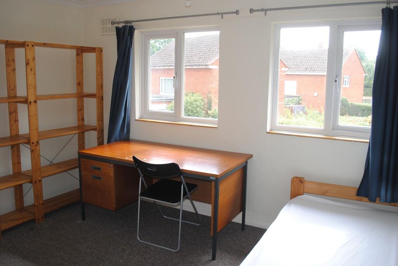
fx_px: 332
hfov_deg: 61.9
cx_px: 199
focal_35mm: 30
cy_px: 133
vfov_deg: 43.7
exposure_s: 1/100
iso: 200
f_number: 3.8
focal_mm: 20
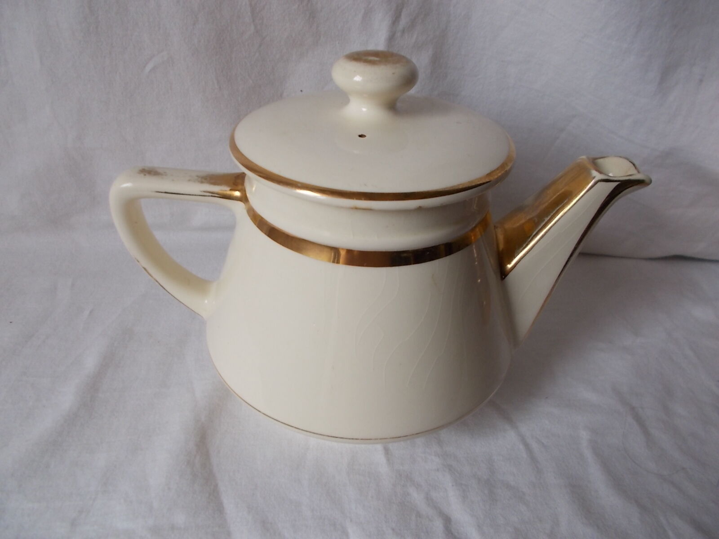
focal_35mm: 26
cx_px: 360
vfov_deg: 53.1
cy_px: 270
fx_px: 540
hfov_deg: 67.3
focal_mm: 4.6
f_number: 3.2
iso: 125
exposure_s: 1/25
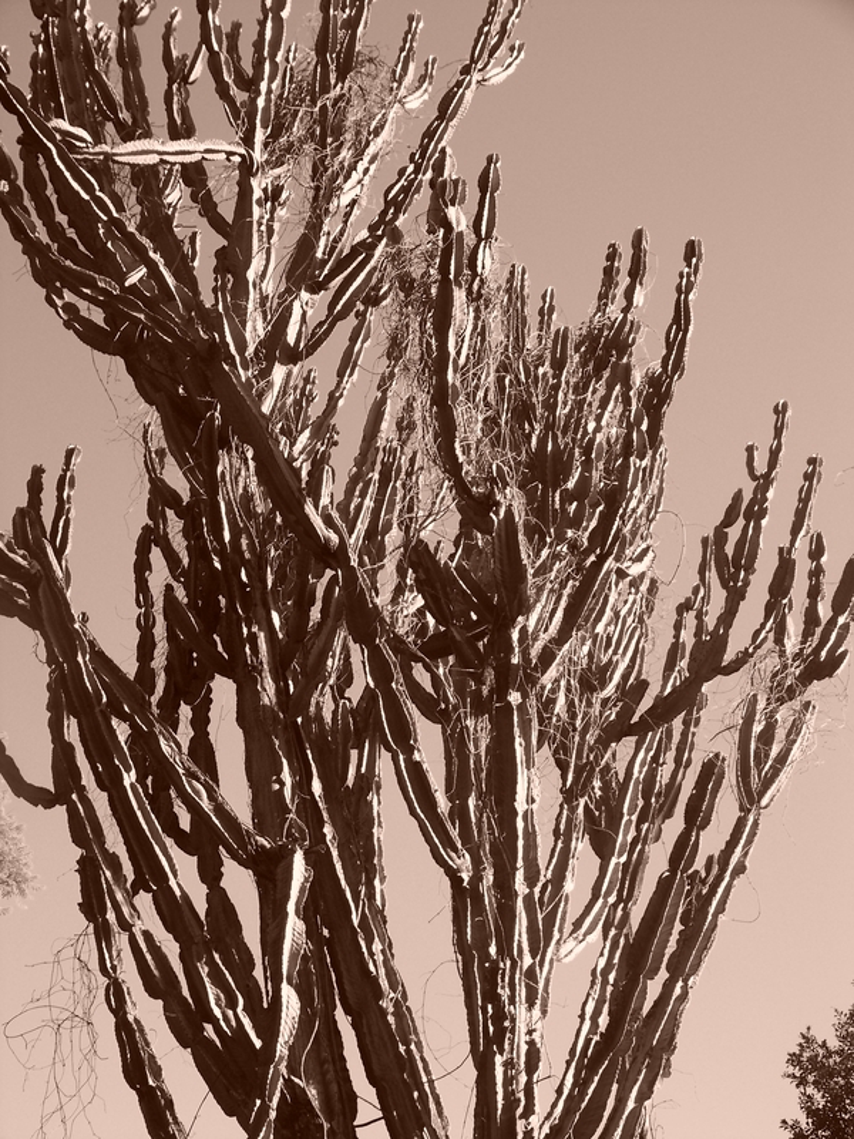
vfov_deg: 37.5
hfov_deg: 28.6
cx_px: 427
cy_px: 570
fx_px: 1678
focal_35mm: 51
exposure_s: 1/250
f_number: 3.2
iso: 64
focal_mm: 10.5
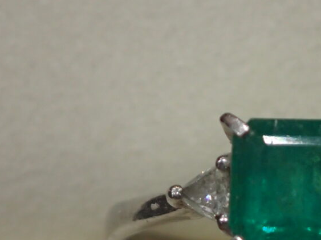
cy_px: 181
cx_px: 289
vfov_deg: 8.1
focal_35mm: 182
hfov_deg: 10.8
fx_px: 1687
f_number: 4.9
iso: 640
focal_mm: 18
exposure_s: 1/100
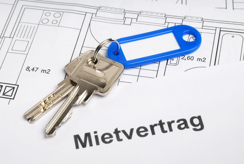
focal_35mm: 128
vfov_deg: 10.8
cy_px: 82
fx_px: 865
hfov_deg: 16.1
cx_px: 122
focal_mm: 85
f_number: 16
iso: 100
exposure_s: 1/250
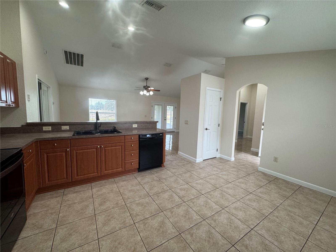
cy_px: 126
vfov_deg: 85.7
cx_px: 168
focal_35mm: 14
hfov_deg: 102.1
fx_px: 136
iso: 200
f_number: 2.2
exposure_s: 1/120
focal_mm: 2.22
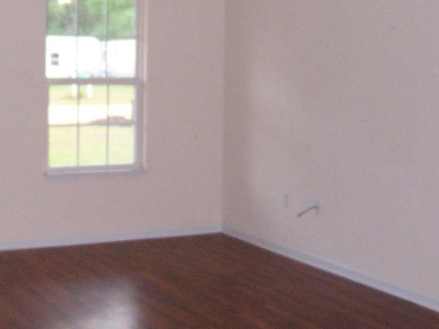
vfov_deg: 22.2
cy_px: 124
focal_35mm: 66
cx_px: 97
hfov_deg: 28.8
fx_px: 837
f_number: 2.4
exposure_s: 1/60
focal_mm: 5.5
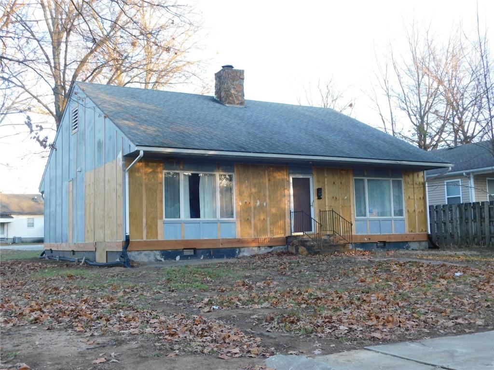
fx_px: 571
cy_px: 185
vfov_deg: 36.0
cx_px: 247
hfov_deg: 46.8
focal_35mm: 40
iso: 125
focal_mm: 7.1
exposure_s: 1/50
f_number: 3.6
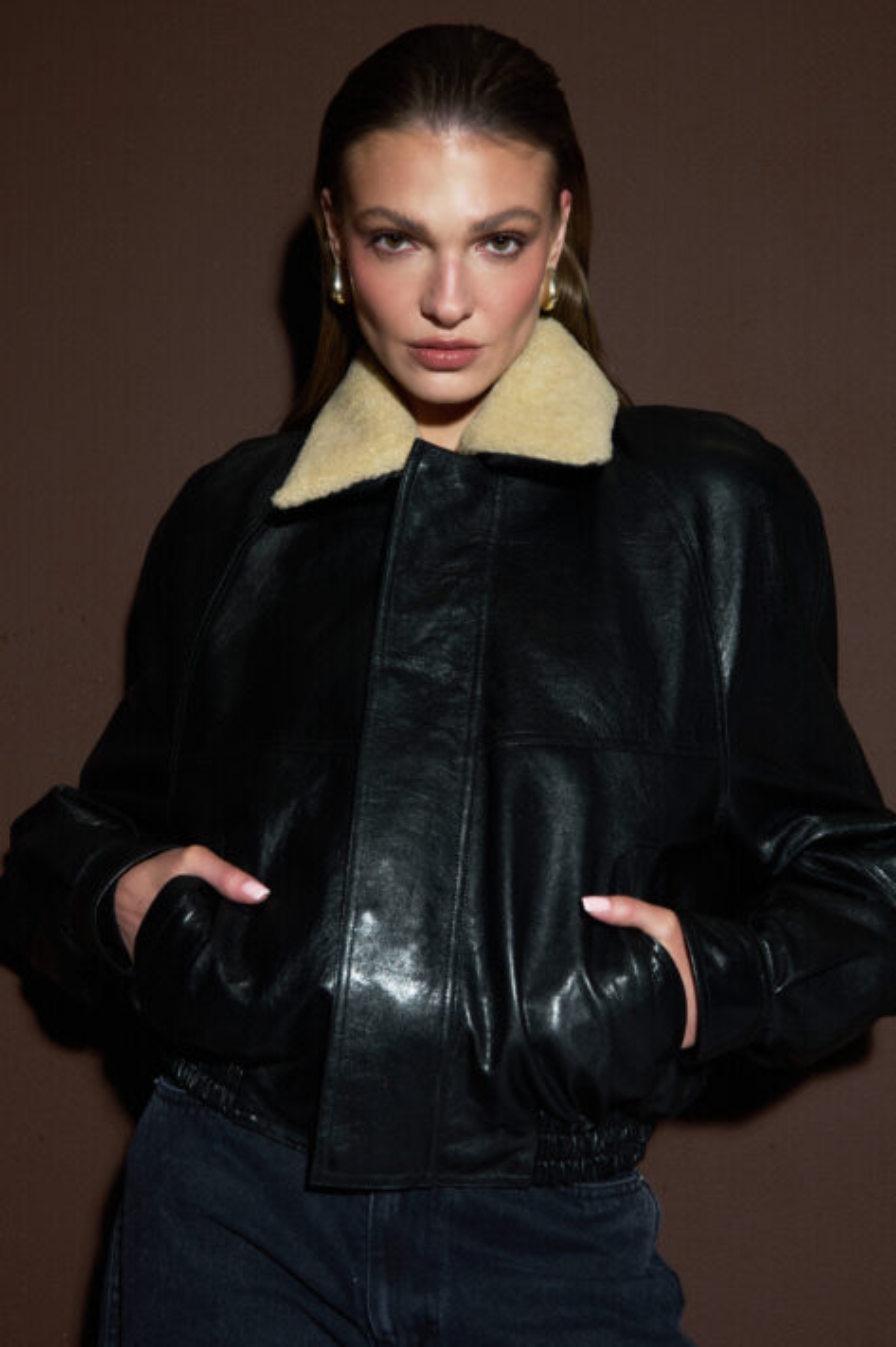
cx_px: 448
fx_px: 2467
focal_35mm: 66
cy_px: 674
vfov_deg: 30.5
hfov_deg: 20.6
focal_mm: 66
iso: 200
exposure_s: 1/125
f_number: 8
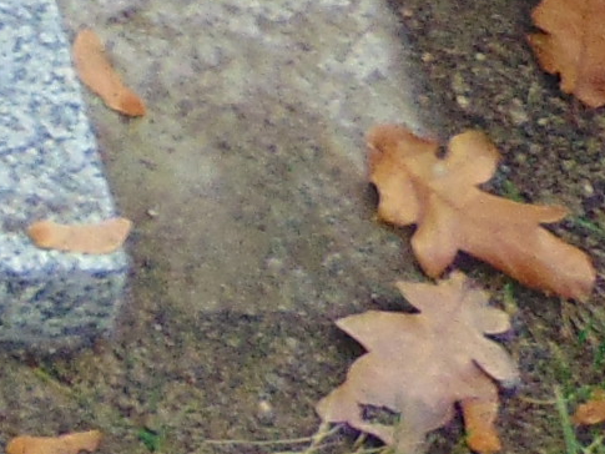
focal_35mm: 188
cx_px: -778
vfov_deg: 7.0
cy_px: -944
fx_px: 3287
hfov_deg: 9.5
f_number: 3
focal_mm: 4.5
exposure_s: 1/30
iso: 100
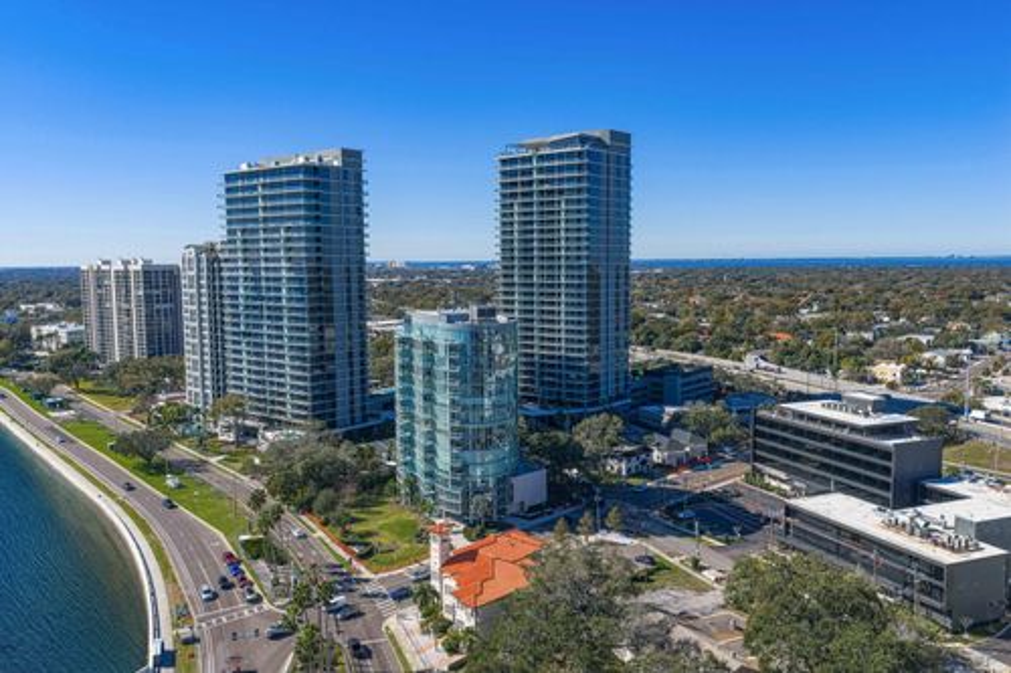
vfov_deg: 46.4
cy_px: 336
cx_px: 506
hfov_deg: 65.5
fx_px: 786
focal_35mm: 28
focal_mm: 14.45
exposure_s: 1/2500
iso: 200
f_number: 2.8
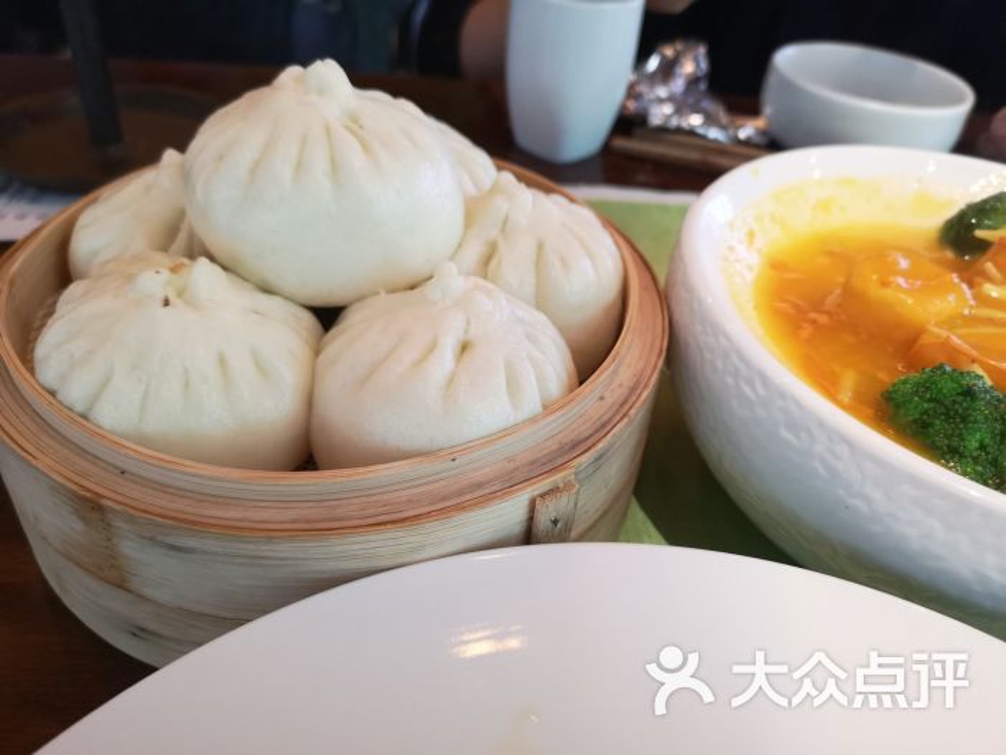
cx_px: 503
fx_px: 785
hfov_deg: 65.3
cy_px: 378
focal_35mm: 27
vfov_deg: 51.4
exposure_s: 1/33.3
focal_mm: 3.95
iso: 400
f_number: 1.8
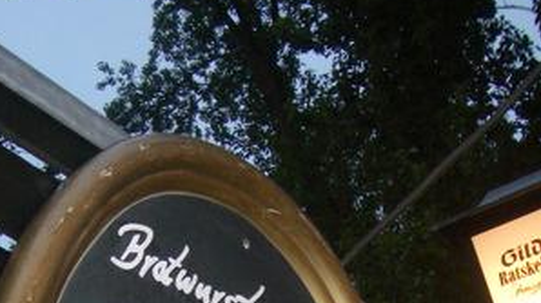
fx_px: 1175
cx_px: 194
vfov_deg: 13.4
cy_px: 524
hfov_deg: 25.8
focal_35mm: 82
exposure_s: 1/60
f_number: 2.6
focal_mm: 5.8
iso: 100
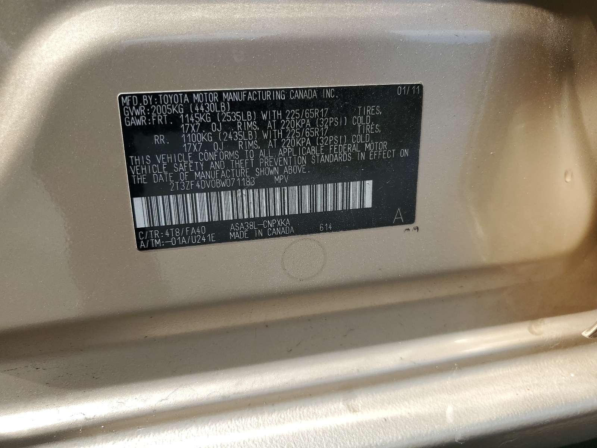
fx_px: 448
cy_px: 224
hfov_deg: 67.3
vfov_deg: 53.1
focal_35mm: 26
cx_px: 298
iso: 50
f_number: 1.5
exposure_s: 1/1429
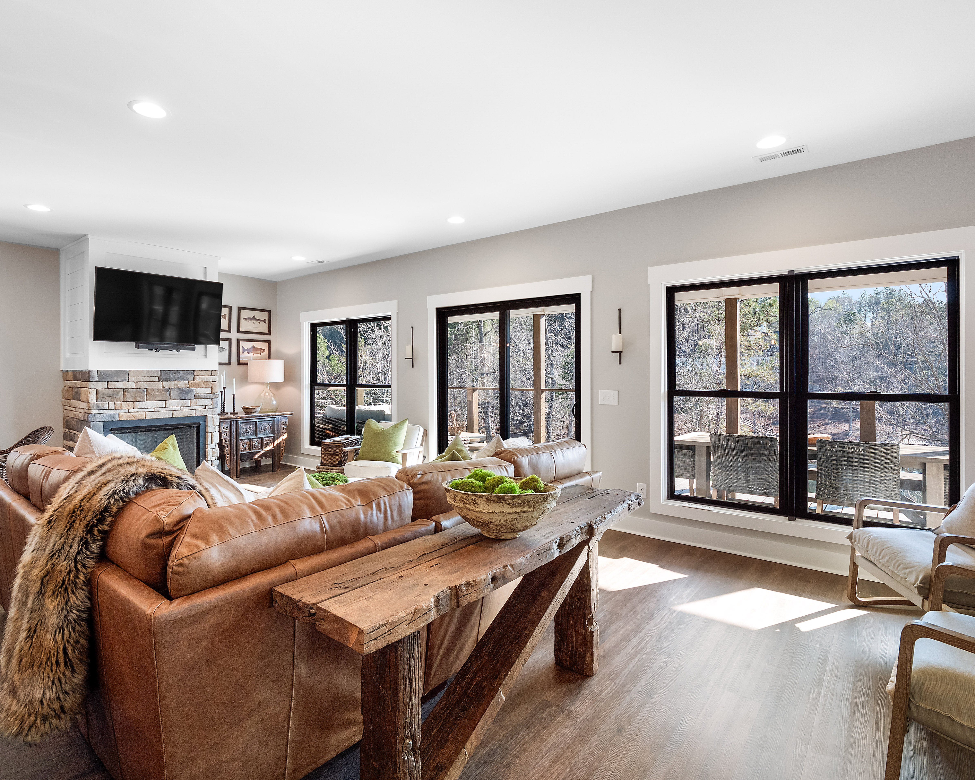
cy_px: 385
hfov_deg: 89.6
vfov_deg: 77.0
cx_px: 461
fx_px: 491
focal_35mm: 17
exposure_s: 1/20
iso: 400
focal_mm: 8
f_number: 5.6
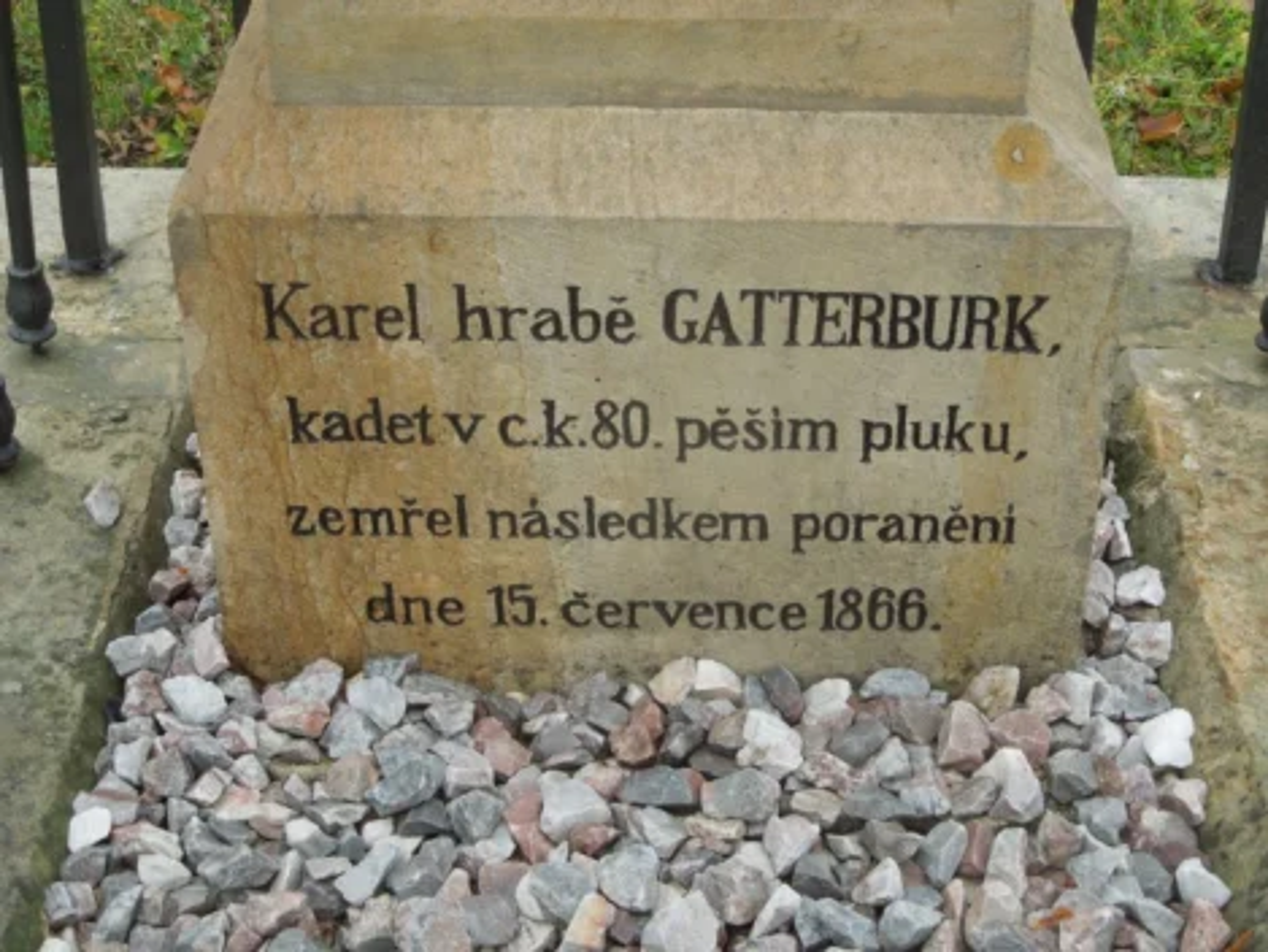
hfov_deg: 31.7
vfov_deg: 24.0
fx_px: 2235
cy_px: 476
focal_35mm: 61
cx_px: 634
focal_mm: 11
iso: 400
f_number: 4.3
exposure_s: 1/250
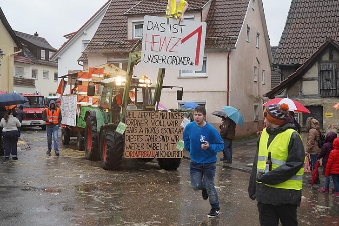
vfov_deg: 29.9
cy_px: 108
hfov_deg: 43.6
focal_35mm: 45
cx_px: 175
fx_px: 424
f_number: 4
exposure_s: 1/160
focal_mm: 35
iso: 400
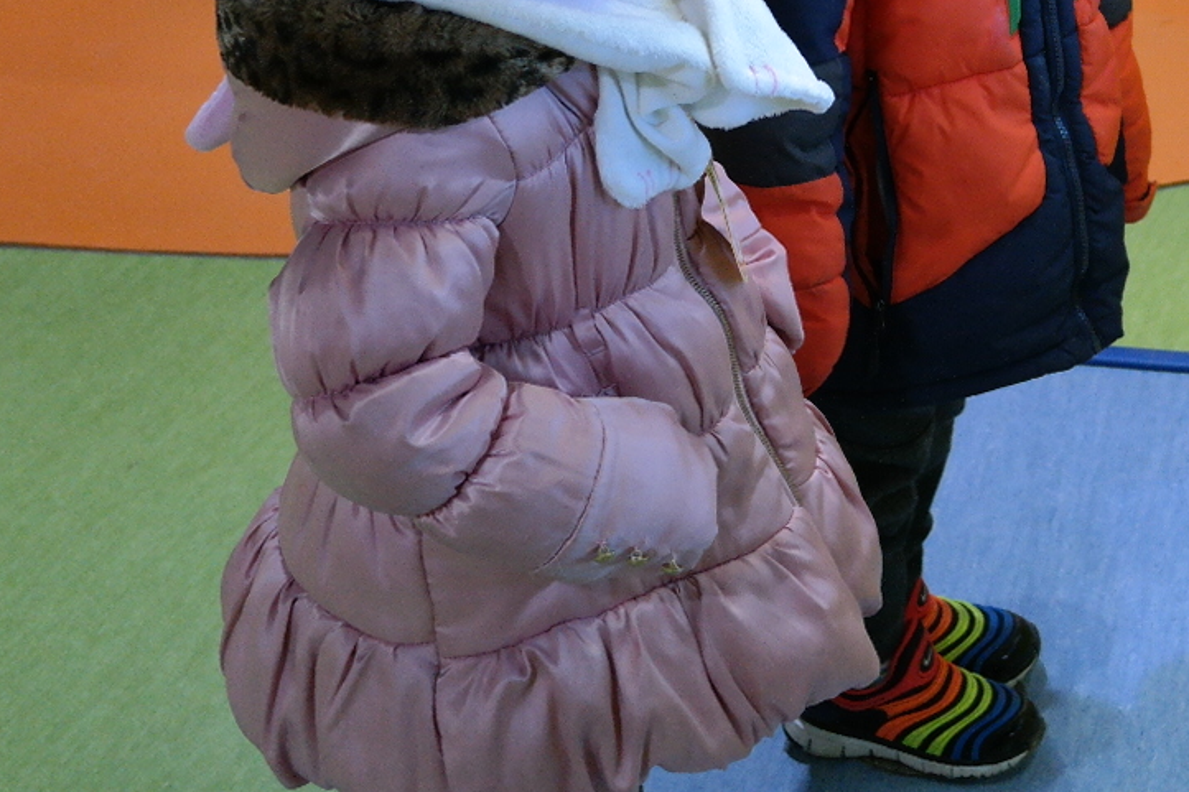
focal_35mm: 79
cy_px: -109
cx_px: 1154
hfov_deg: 24.6
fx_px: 2608
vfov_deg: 16.7
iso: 800
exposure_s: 1/40
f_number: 3.5
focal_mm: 22
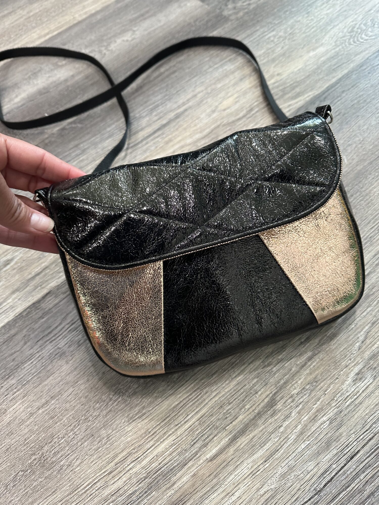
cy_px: 252
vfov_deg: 71.6
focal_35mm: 24
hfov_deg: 56.8
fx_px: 350
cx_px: 190
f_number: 1.78
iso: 320
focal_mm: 6.86
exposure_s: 1/60
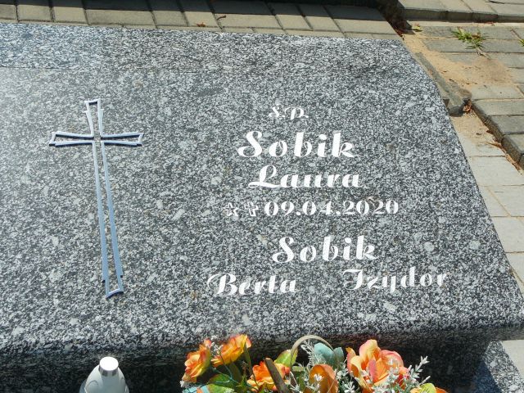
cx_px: 262
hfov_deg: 32.7
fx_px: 893
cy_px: 196
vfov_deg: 24.8
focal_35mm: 59
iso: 80
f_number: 5.6
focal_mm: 8.7
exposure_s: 1/500
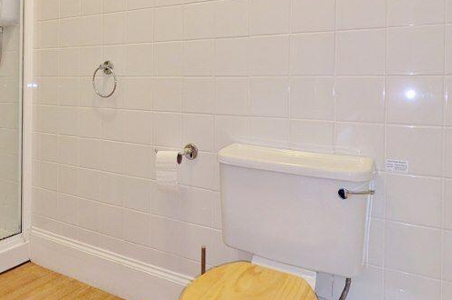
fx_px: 376
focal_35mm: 30
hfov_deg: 61.6
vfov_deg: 42.6
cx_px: 188
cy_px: 88
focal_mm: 1.83
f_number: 2.2
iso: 627
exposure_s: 1/100
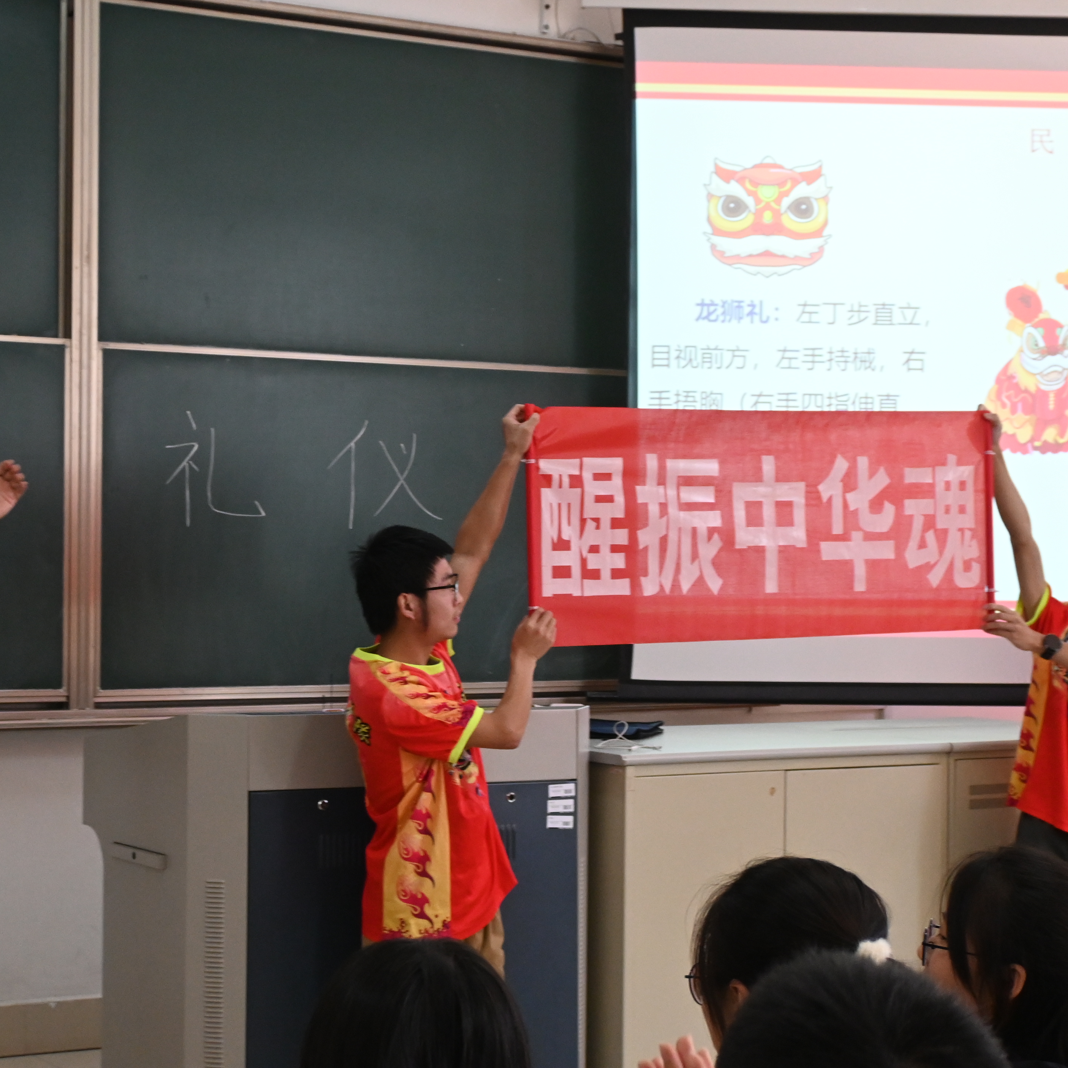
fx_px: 2423
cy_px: 562
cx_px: 406
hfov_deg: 24.8
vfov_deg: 24.9
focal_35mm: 69
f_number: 4.5
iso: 1400
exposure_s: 1/125
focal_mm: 27.5
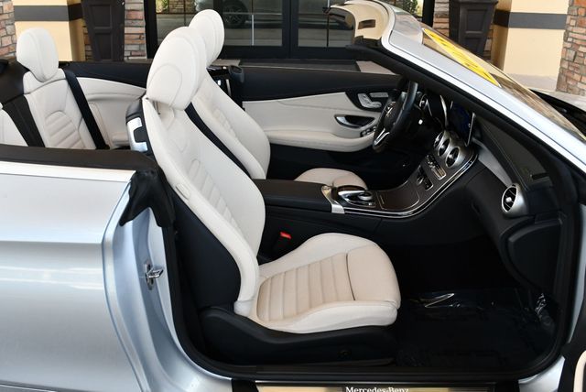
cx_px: 293
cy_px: 196
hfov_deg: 53.1
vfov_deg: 36.9
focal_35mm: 36
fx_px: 587
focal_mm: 18
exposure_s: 1/250
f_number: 5.6
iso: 400
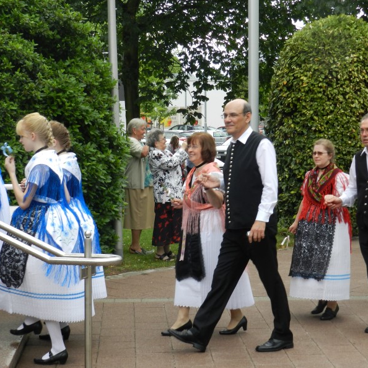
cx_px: 211
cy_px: 185
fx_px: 974
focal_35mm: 81
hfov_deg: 21.4
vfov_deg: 21.4
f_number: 4.7
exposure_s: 1/160
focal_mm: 12.1
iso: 160
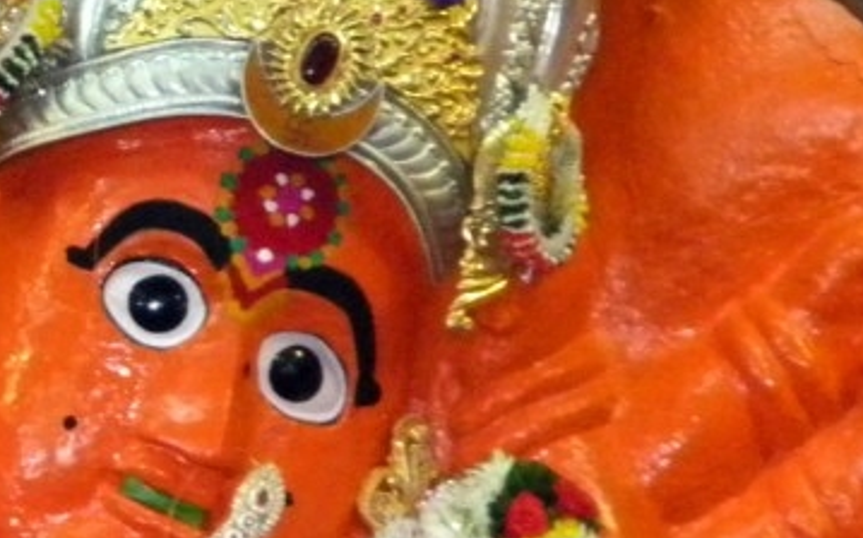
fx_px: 13024
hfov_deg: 3.8
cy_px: 524
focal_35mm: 554
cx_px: -240
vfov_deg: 2.4
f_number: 5.2
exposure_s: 1/63.6
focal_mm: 33.1
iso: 800
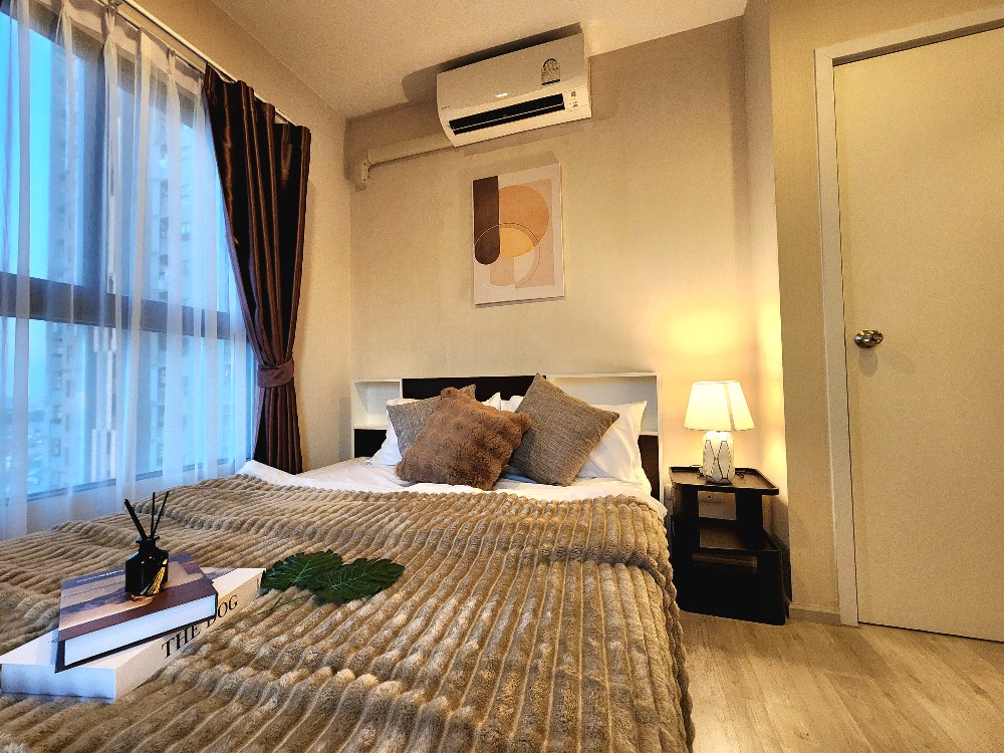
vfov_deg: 89.9
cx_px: 502
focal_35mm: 13
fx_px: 377
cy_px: 376
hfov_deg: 106.2
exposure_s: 1/50
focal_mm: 2.2
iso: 320
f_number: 2.2
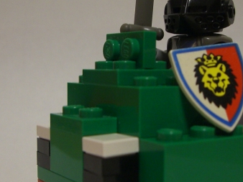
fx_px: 505
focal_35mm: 72
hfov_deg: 27.0
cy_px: 95
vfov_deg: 20.4
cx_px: 141
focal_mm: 6.2
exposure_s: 1/20
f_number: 2.7
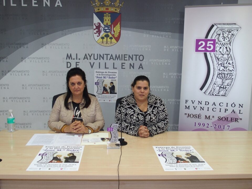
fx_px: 255
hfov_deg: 52.6
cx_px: 126
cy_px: 94
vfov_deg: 40.7
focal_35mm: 35
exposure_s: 1/40
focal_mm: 7.4
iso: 200
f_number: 2.8
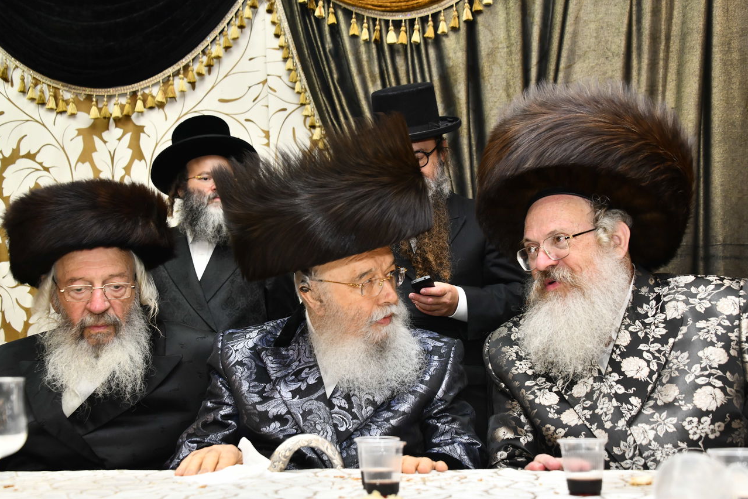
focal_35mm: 46
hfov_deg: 42.7
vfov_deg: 29.2
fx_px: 956
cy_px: 267
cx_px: 385
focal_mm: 42
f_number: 5.6
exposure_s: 1/160
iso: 800
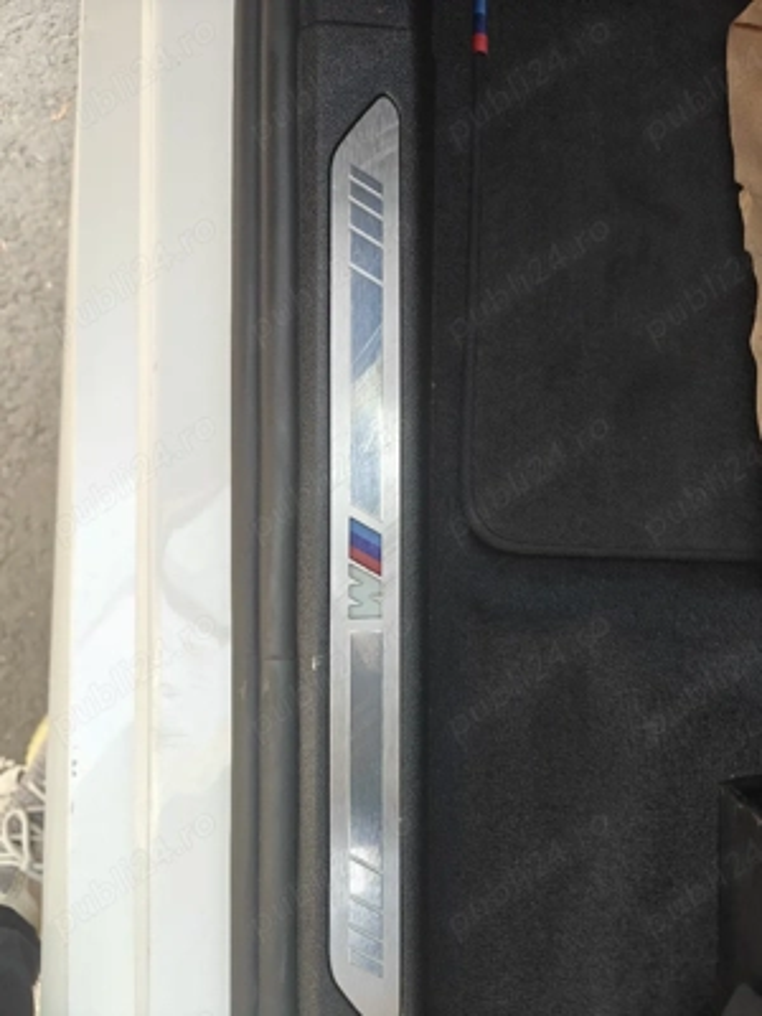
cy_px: 508
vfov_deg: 73.9
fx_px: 675
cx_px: 381
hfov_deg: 58.9
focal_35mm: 23
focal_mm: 6.06
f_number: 1.6
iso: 200
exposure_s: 1/286
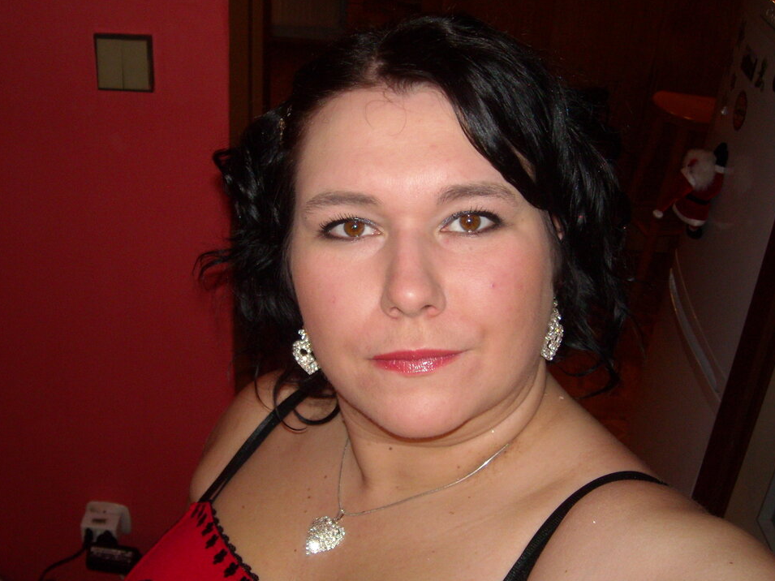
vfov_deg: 32.9
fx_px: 985
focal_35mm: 44
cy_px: 310
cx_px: 325
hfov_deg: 42.8
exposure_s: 1/60
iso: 200
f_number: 2.8
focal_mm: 5.7
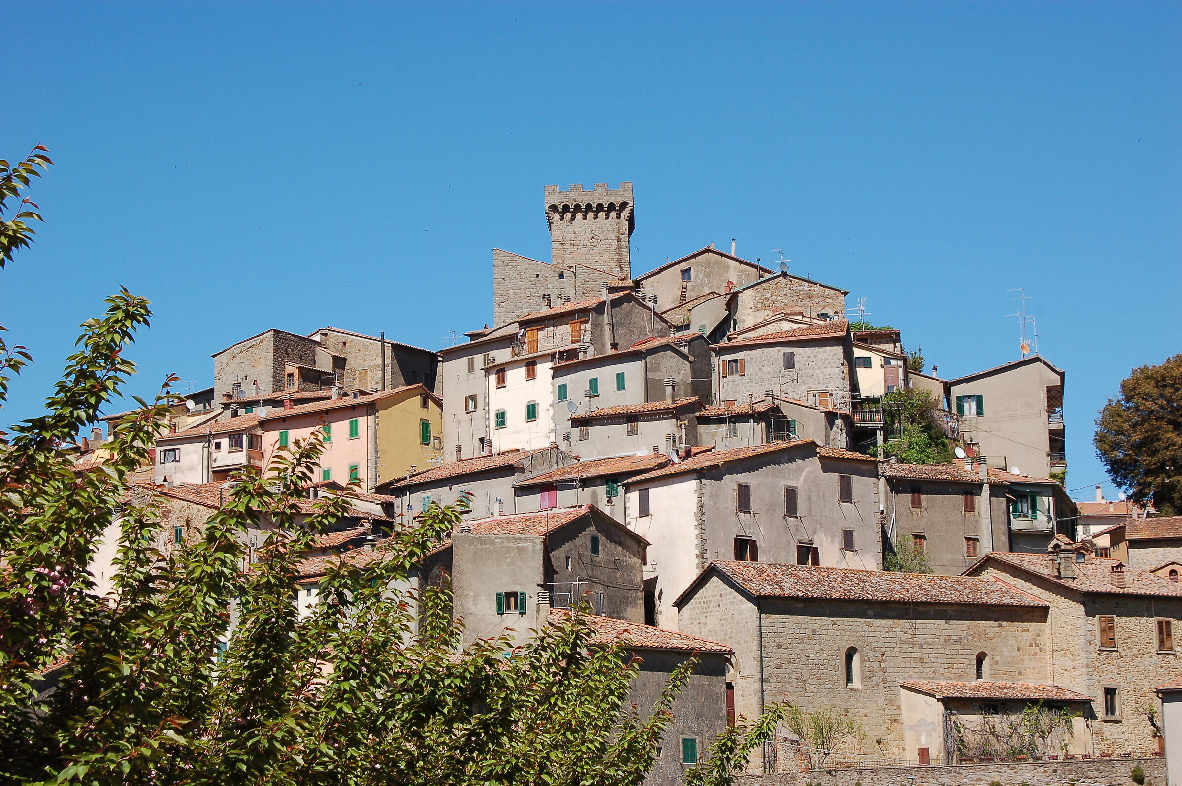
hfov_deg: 26.0
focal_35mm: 78
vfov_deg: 17.5
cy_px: 393
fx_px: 2559
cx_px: 591
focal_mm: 52
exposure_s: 1/320
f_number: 10
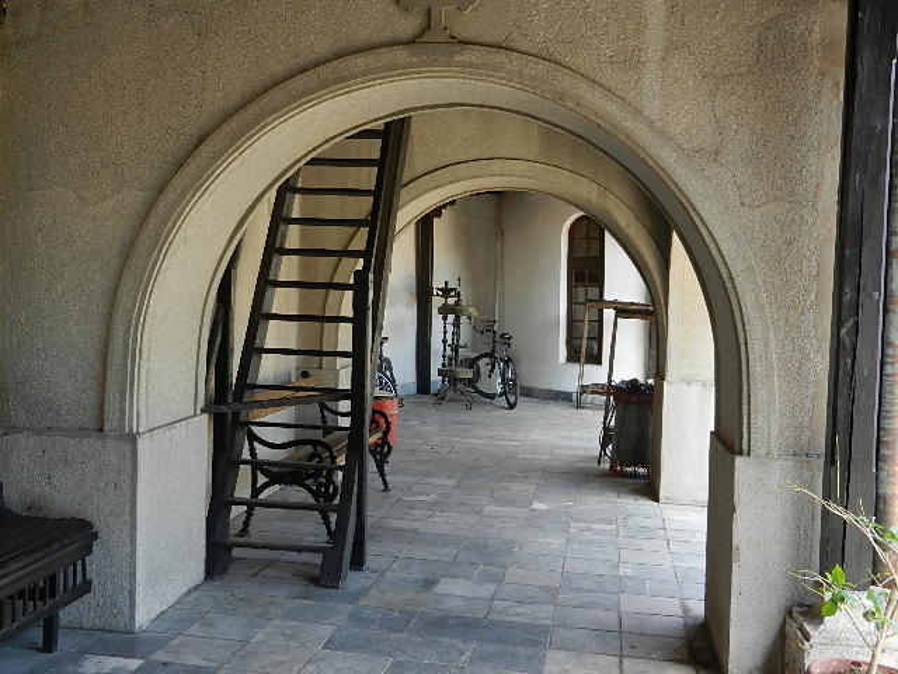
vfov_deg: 37.7
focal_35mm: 38
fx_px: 986
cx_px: 449
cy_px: 337
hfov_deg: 49.0
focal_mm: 6.9
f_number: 4
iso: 160
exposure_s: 1/80
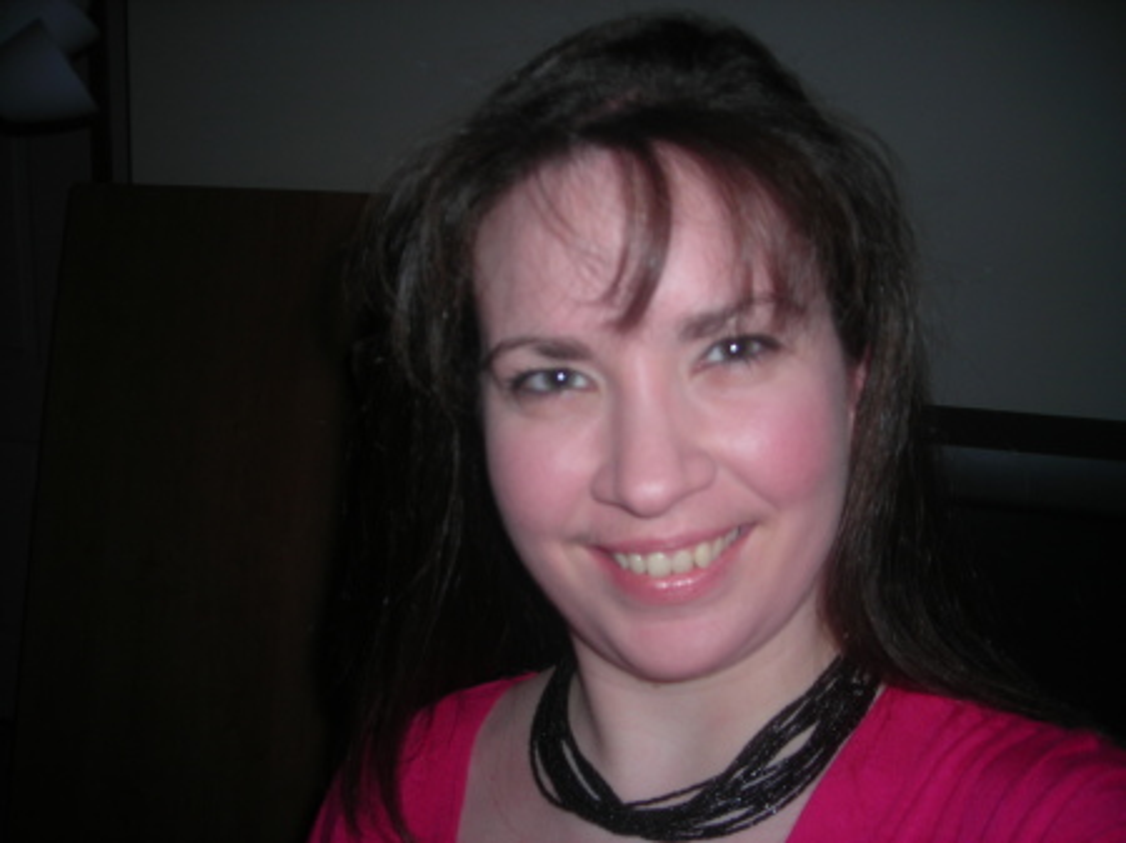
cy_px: 422
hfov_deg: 49.0
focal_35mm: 38
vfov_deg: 37.7
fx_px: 1235
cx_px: 563
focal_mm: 6.3
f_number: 3.2
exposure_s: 1/60.1
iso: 50
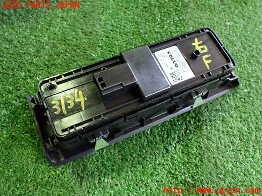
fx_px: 227
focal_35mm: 30
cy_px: 98
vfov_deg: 46.8
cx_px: 131
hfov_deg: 60.0
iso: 800
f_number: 2.3
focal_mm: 5.4
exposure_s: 1/80
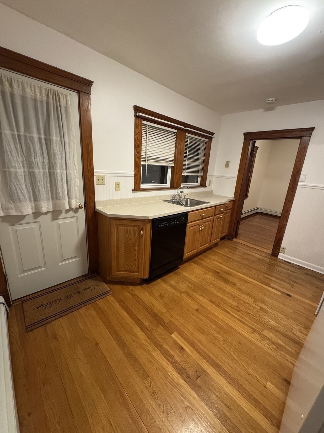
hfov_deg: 85.7
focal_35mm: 14
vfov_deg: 102.1
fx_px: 175
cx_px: 162
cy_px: 216
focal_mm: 2.22
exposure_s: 1/60
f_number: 2.2
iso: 800
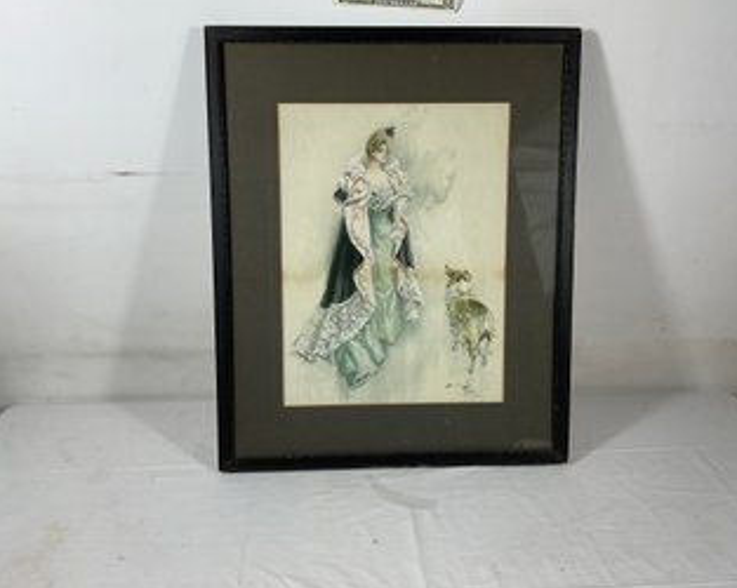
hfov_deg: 57.2
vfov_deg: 47.1
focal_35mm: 31
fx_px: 676
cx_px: 359
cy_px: 290
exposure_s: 1/117
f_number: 1.8
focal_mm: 3
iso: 16
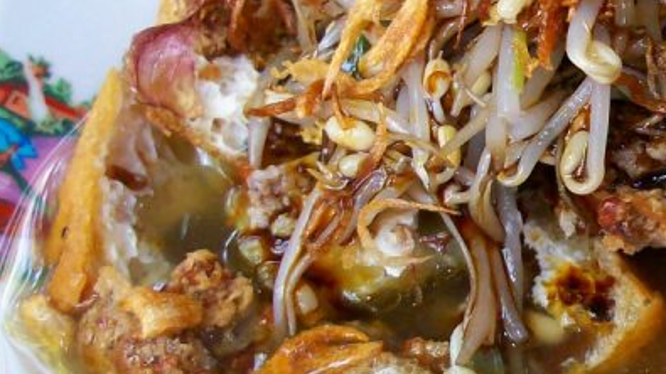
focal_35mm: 96
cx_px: 599
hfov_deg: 21.7
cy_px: 185
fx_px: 1695
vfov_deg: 12.6
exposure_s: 1/95.8
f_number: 2.8
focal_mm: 5.7
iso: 160
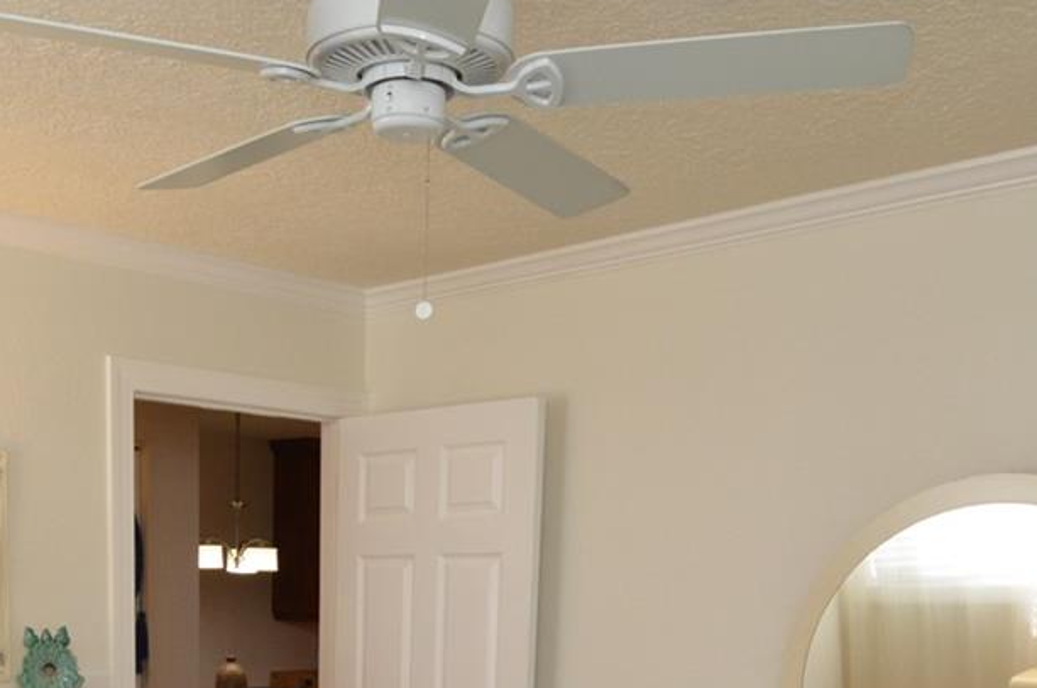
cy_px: 844
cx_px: 321
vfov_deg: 25.4
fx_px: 1352
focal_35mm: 47
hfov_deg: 41.3
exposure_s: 1/60
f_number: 4
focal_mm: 12
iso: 400
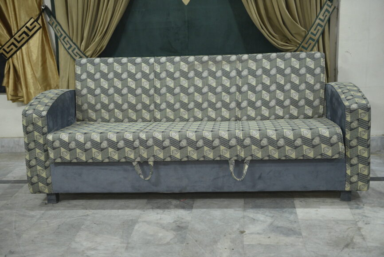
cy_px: 128
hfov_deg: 41.1
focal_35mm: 48
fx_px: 512
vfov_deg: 28.1
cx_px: 192
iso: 2000
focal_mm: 48
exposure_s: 1/125
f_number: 3.2
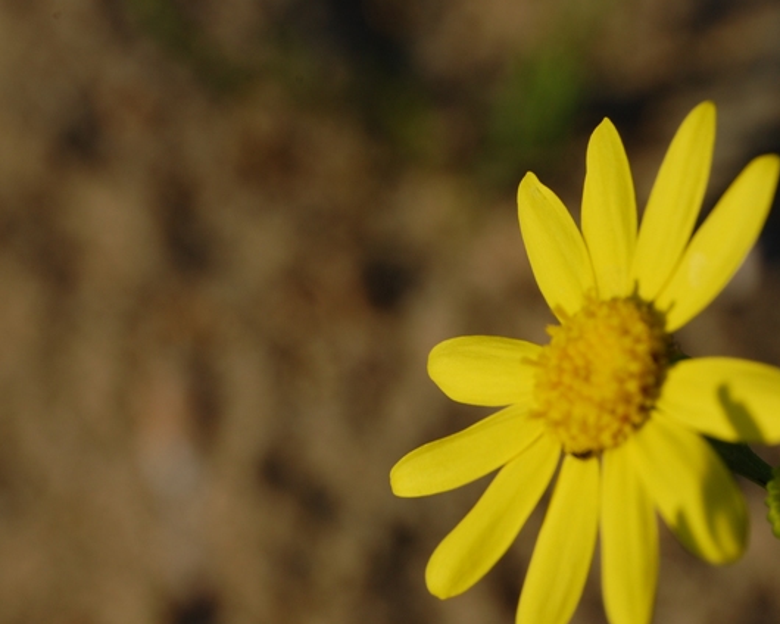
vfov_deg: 13.2
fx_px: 2694
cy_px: 371
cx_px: 494
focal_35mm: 117
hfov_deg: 16.4
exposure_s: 1/200
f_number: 8
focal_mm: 55
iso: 200
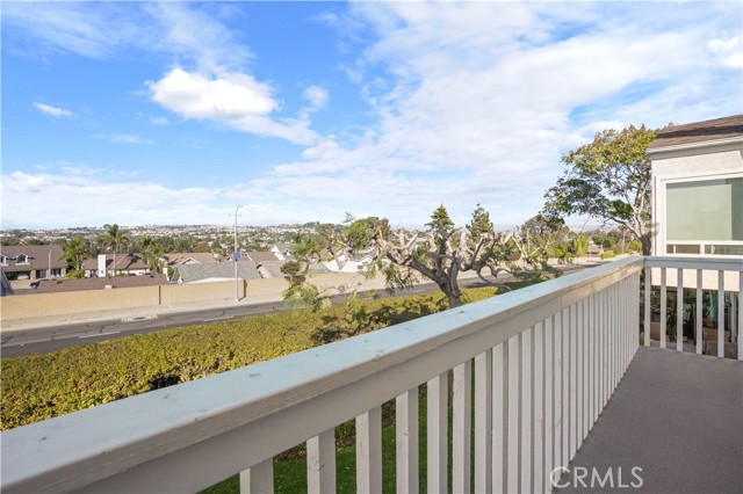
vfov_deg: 73.7
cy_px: 247
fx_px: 330
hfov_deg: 96.8
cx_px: 372
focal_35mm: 16
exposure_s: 1/1600
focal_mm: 16
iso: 1600
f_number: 8
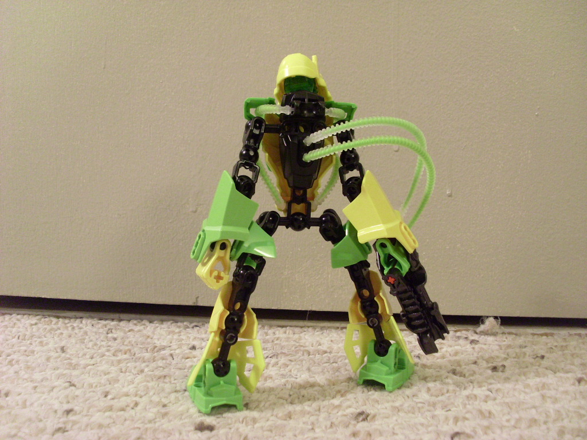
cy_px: 220
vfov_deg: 37.7
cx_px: 294
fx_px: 644
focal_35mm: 38
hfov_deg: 49.0
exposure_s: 1/6
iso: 200
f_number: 3
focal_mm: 6.3
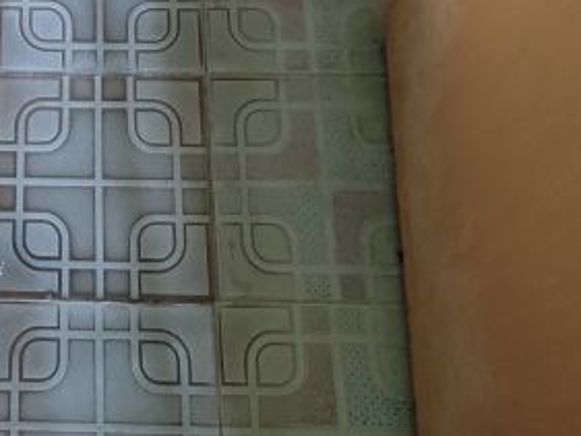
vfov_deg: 18.2
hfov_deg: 25.2
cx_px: 17
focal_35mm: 74
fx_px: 1243
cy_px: -176
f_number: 1.79
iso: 234
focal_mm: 4.27
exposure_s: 1/100
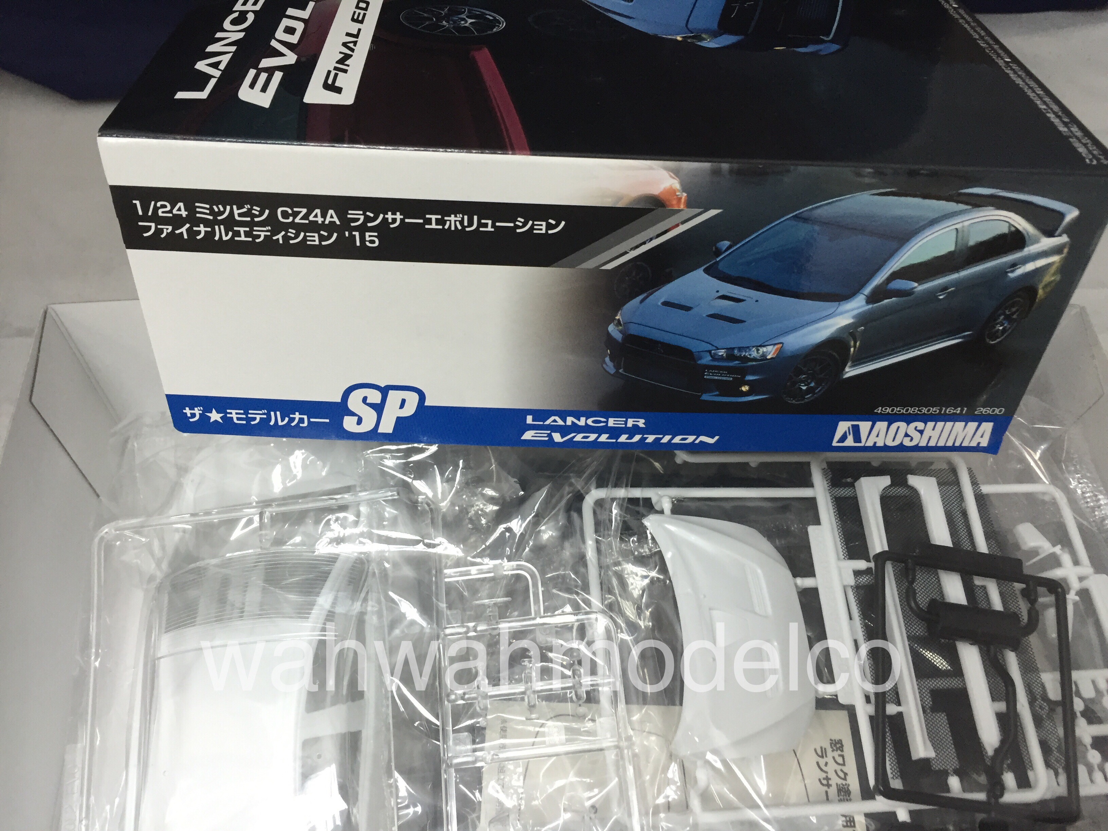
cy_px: 416
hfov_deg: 61.7
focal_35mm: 29
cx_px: 554
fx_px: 928
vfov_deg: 48.2
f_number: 2.2
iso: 125
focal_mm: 4.15
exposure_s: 1/33
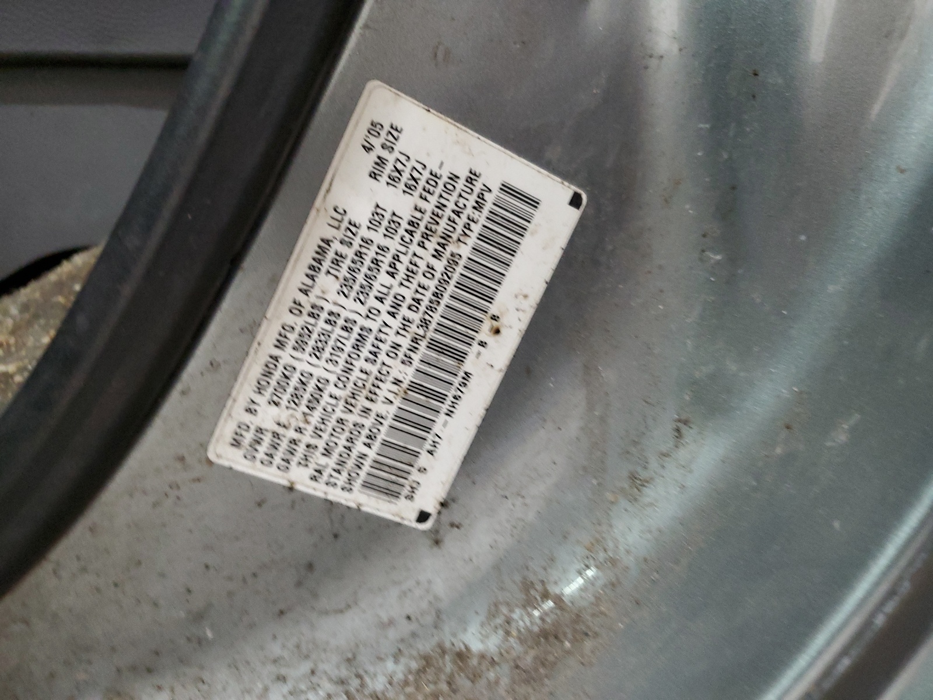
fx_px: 701
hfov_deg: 67.3
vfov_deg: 53.1
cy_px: 350
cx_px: 466
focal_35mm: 26
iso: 291
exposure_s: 1/30
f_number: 1.5
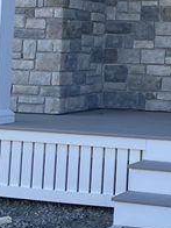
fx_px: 645
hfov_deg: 14.6
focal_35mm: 98
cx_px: 211
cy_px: -8
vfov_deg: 19.4
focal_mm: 5.1
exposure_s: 1/618
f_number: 1.6
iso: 32
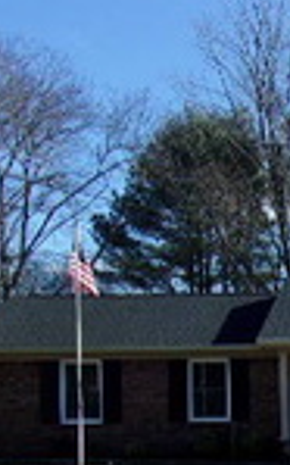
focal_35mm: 77
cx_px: 449
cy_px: 443
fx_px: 975
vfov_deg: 25.7
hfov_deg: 15.5
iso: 80
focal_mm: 4.9
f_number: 10.4
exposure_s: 1/70
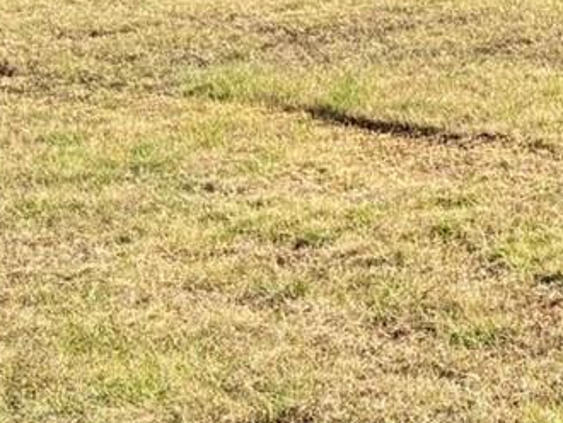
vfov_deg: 11.2
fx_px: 2051
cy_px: -249
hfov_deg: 12.4
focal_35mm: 126
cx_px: 1341
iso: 50
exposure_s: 1/1587
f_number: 1.6
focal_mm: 5.96
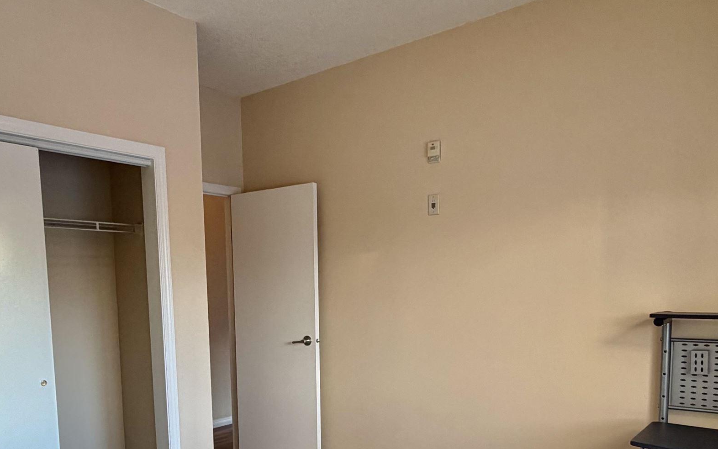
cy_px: 341
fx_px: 568
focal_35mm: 29
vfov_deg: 41.8
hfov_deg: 64.5
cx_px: 331
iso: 250
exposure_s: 1/120
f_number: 2.2
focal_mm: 2.22
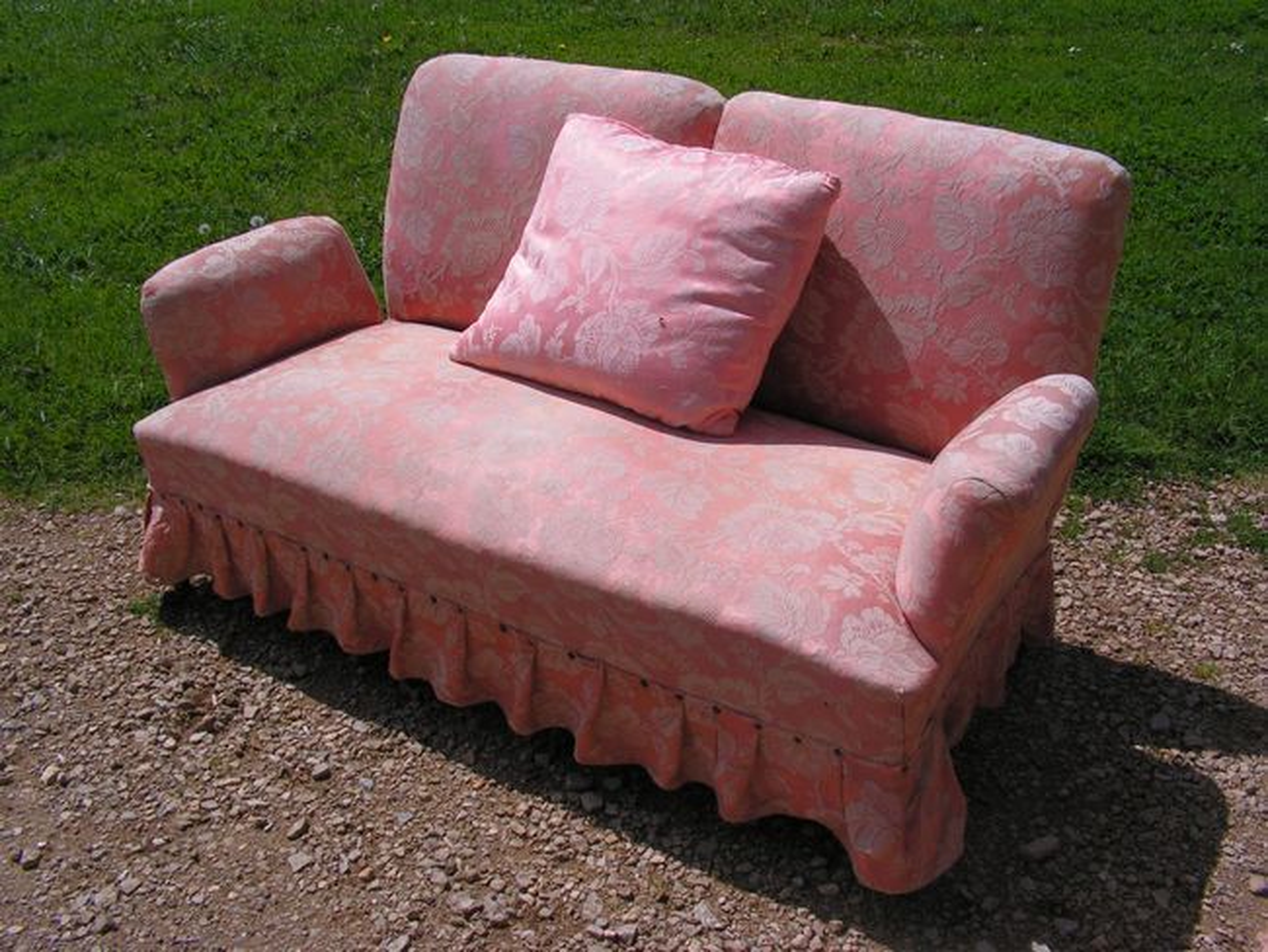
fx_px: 1319
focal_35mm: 36
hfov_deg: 51.3
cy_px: 476
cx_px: 634
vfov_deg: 39.7
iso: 64
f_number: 4.8
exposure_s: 1/1250
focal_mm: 6
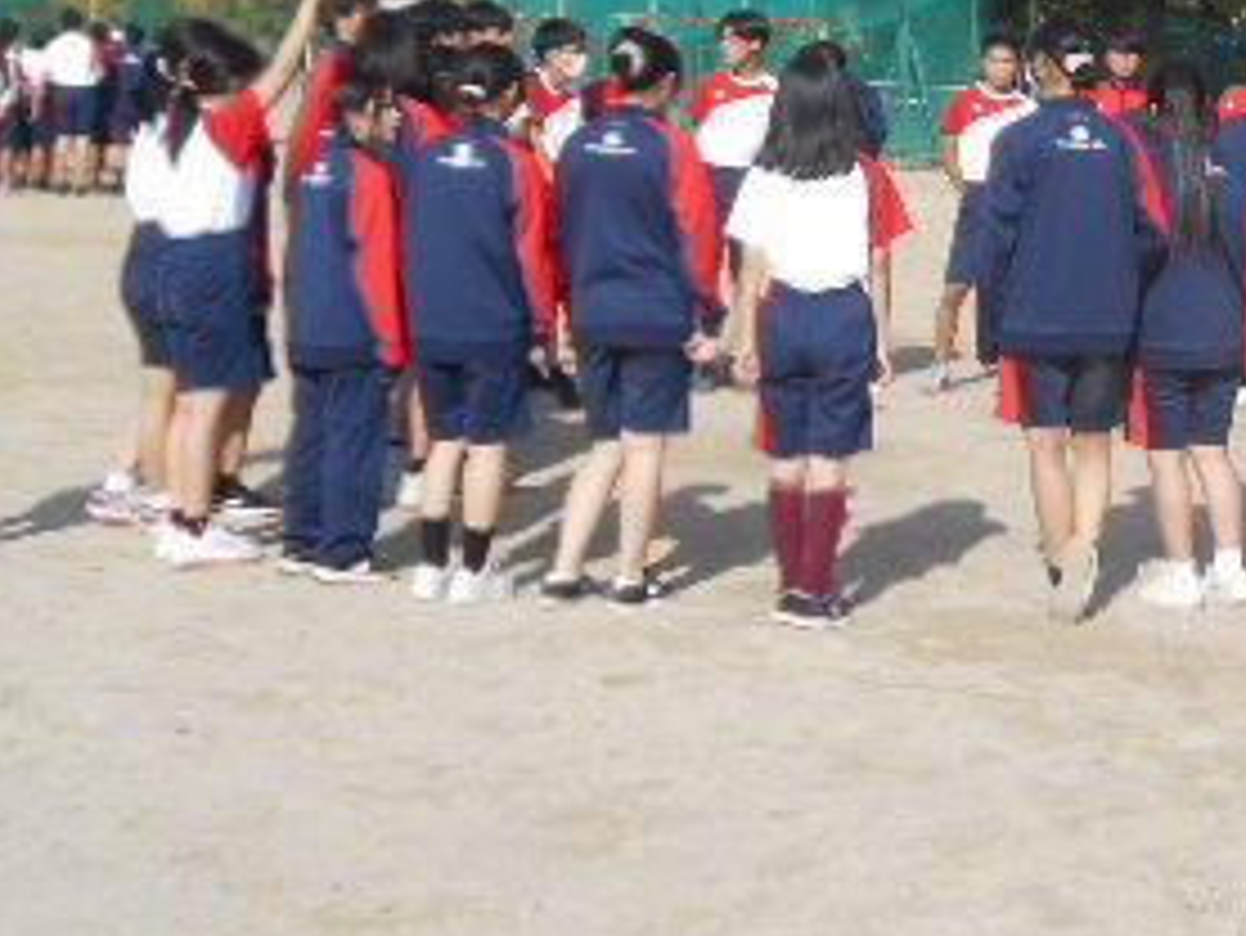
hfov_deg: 21.1
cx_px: 1219
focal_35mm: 90
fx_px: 3241
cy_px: 90
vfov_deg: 16.2
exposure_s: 1/800
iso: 80
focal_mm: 6.7
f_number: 3.9
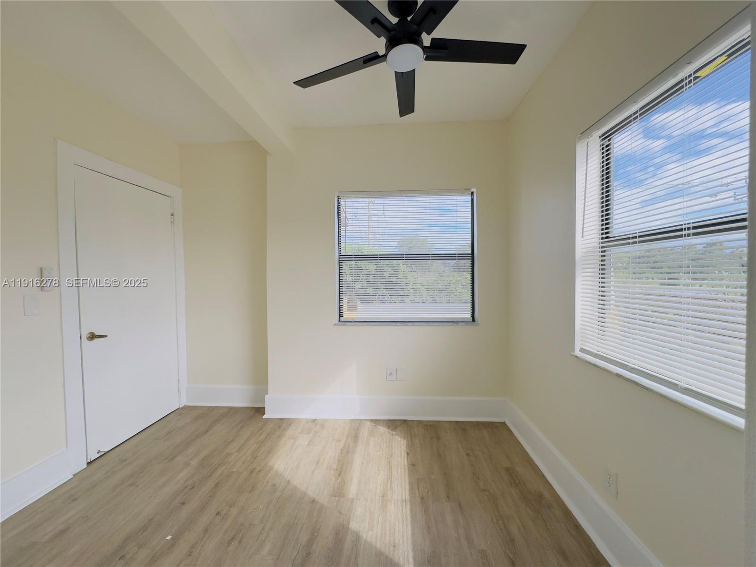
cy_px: 284
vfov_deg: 85.7
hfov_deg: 102.1
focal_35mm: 14
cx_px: 378
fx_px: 306
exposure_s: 1/294
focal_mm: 2.22
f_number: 2.2
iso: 40
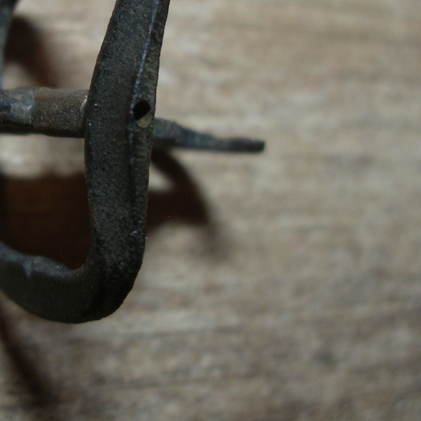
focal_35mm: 70
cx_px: 75
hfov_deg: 24.2
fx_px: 963
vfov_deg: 24.4
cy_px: 114
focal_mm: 7.8
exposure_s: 1/30
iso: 200
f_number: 2.8
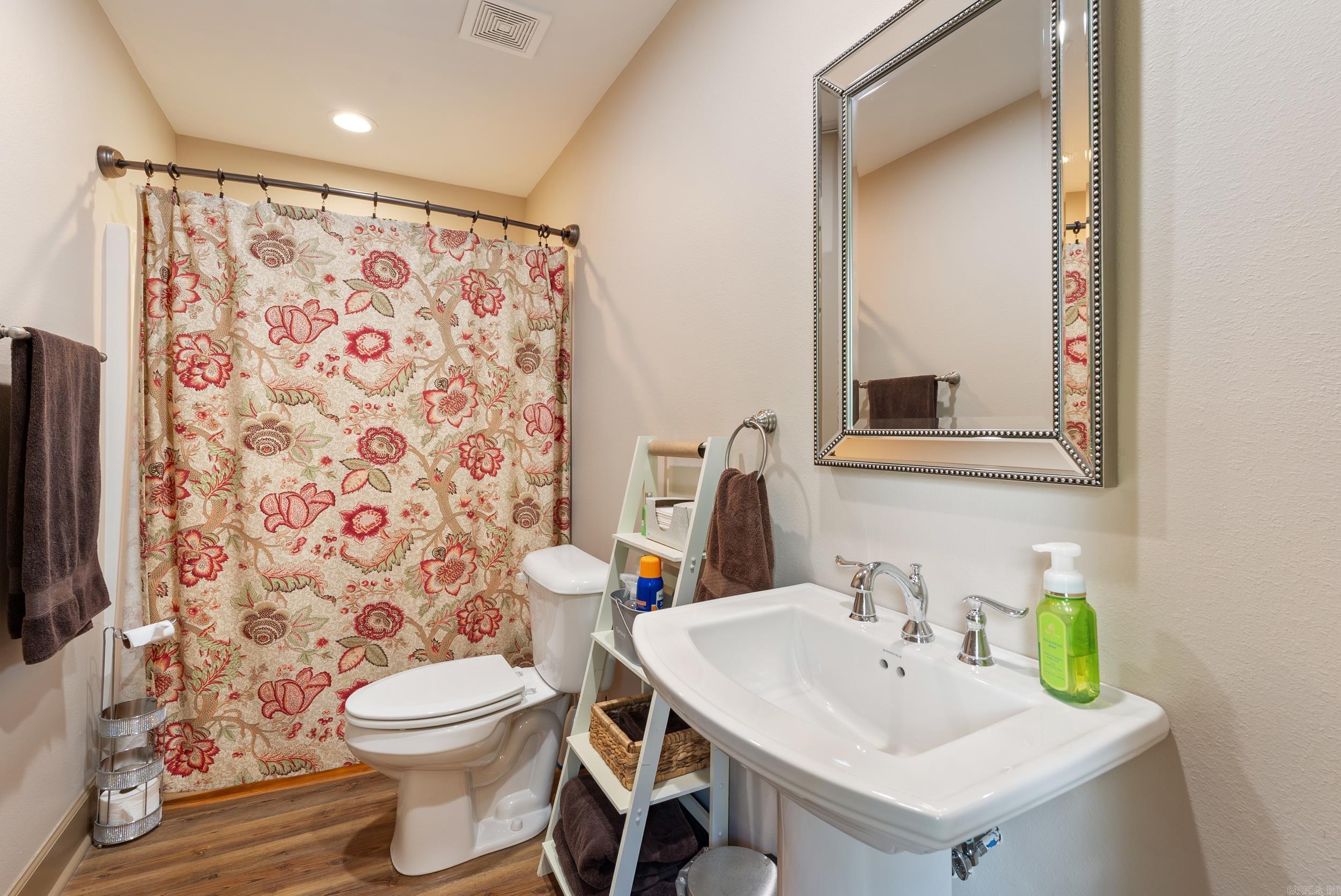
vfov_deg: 73.8
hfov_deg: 96.7
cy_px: 448
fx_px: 596
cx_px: 670
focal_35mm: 16
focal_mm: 16
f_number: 9
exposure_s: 1.3
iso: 250
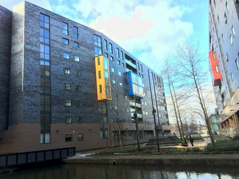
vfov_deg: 48.2
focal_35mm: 29
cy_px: 90
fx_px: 200
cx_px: 120
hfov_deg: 61.7
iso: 32
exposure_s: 1/216
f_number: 2.2
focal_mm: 4.15
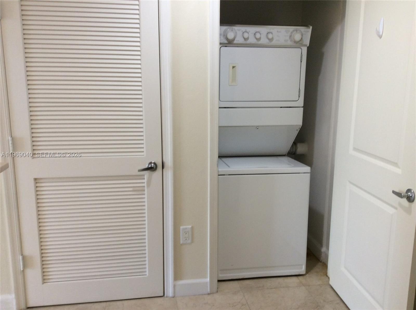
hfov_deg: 56.9
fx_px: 384
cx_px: 208
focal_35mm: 32
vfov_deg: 44.0
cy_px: 155
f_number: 2.4
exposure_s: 1/24
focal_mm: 3.3
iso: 50
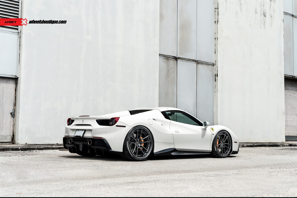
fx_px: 396
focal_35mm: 48
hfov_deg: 41.1
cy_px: 99
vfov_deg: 28.1
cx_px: 148
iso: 160
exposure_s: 1/640
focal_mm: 48
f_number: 5
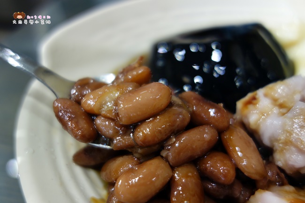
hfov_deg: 65.5
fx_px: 237
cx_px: 152
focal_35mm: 28
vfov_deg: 46.4
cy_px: 102
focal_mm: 10.4
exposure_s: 1/30
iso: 160
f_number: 1.8
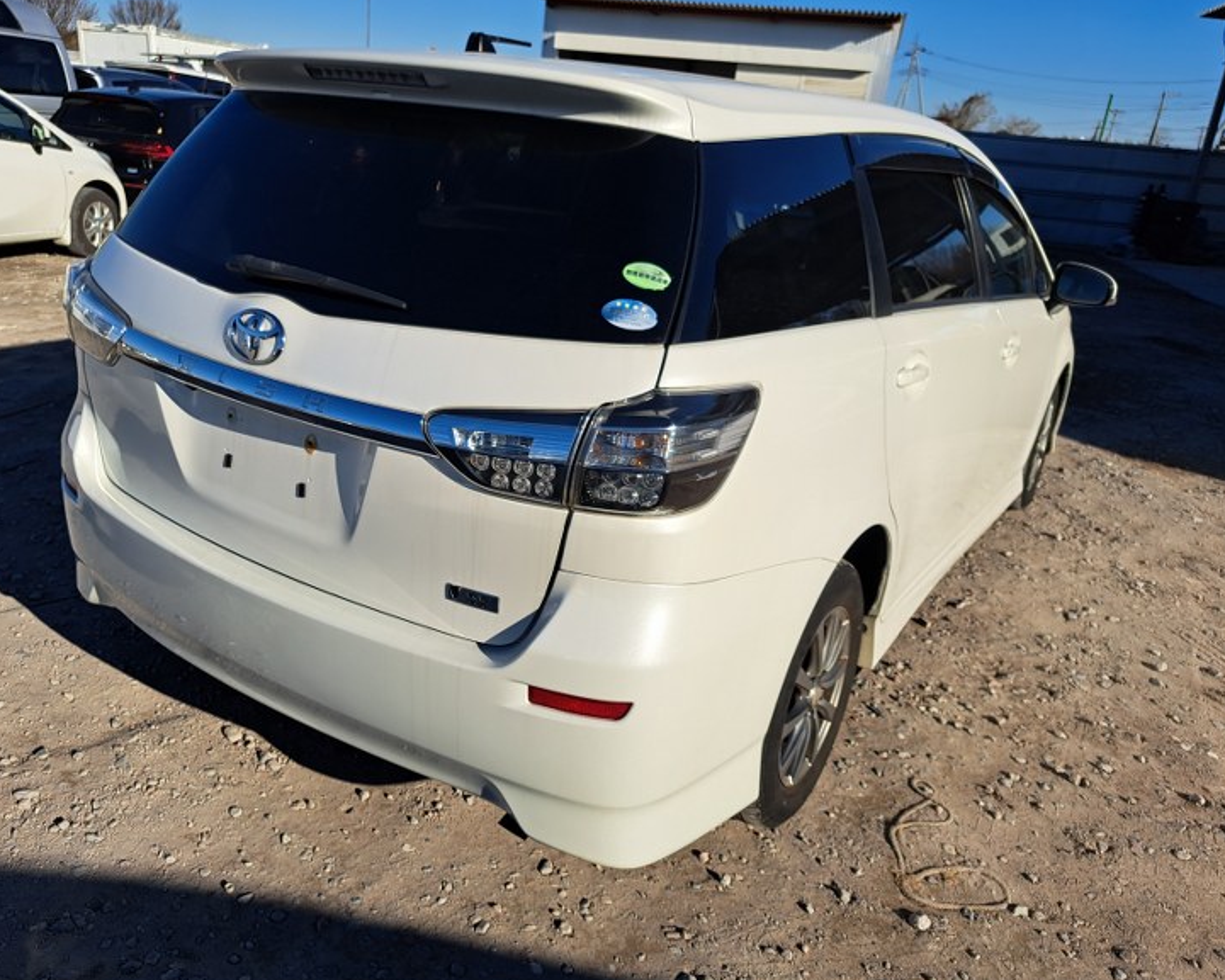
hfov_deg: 65.9
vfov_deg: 54.9
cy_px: 482
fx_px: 943
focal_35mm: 26
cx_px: 561
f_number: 1.8
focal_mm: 5.23
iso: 50
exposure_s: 1/1757
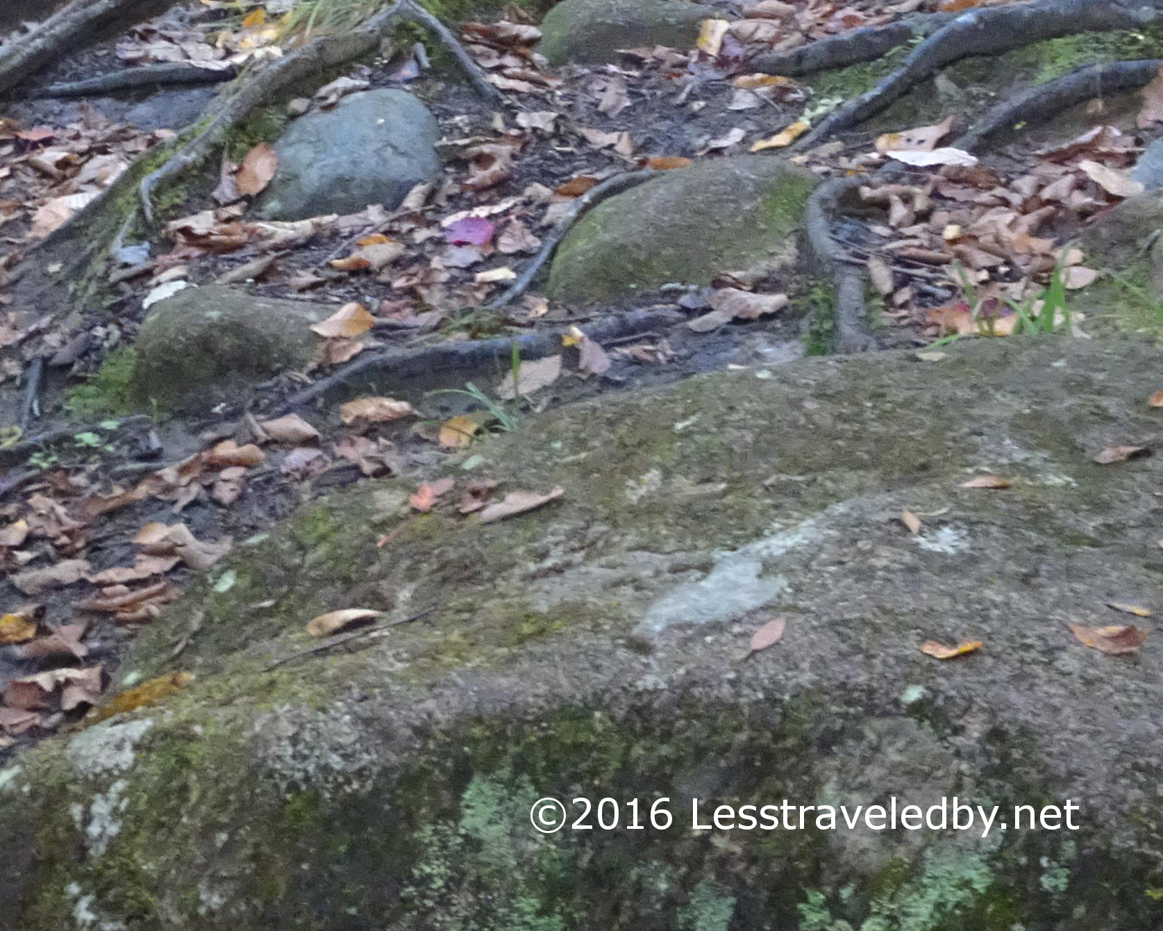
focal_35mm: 117
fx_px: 4027
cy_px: -283
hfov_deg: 16.2
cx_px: 65
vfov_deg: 12.7
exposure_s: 1/25
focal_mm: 7.05
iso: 800
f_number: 4
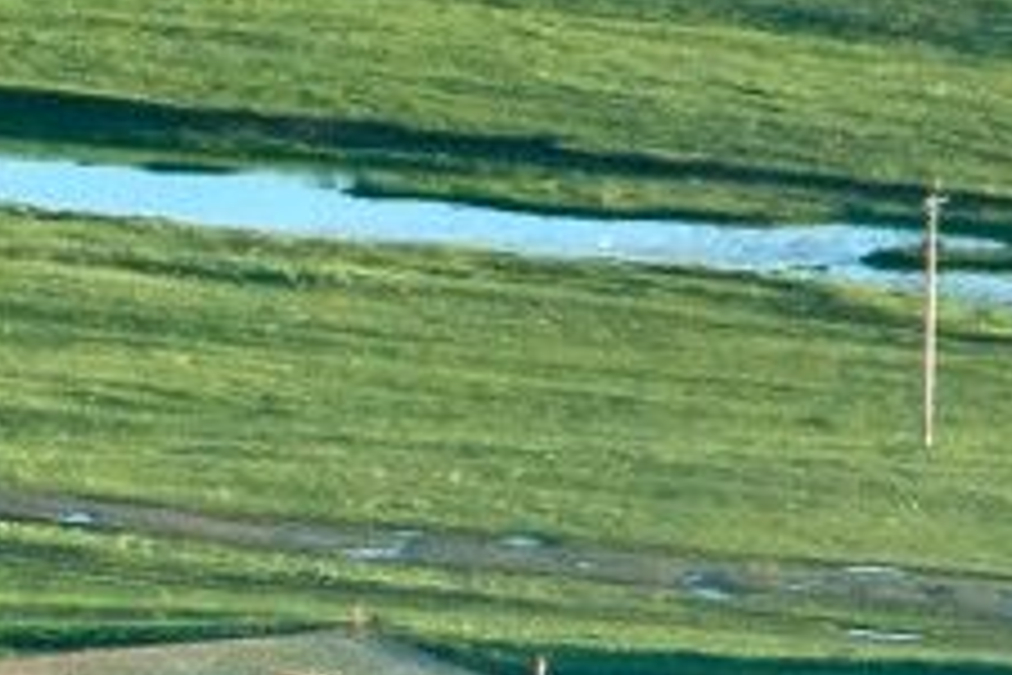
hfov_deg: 1.6
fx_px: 35364
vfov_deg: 1.1
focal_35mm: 1258
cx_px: -895
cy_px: 878
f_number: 16
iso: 360
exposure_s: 1/30
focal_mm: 135
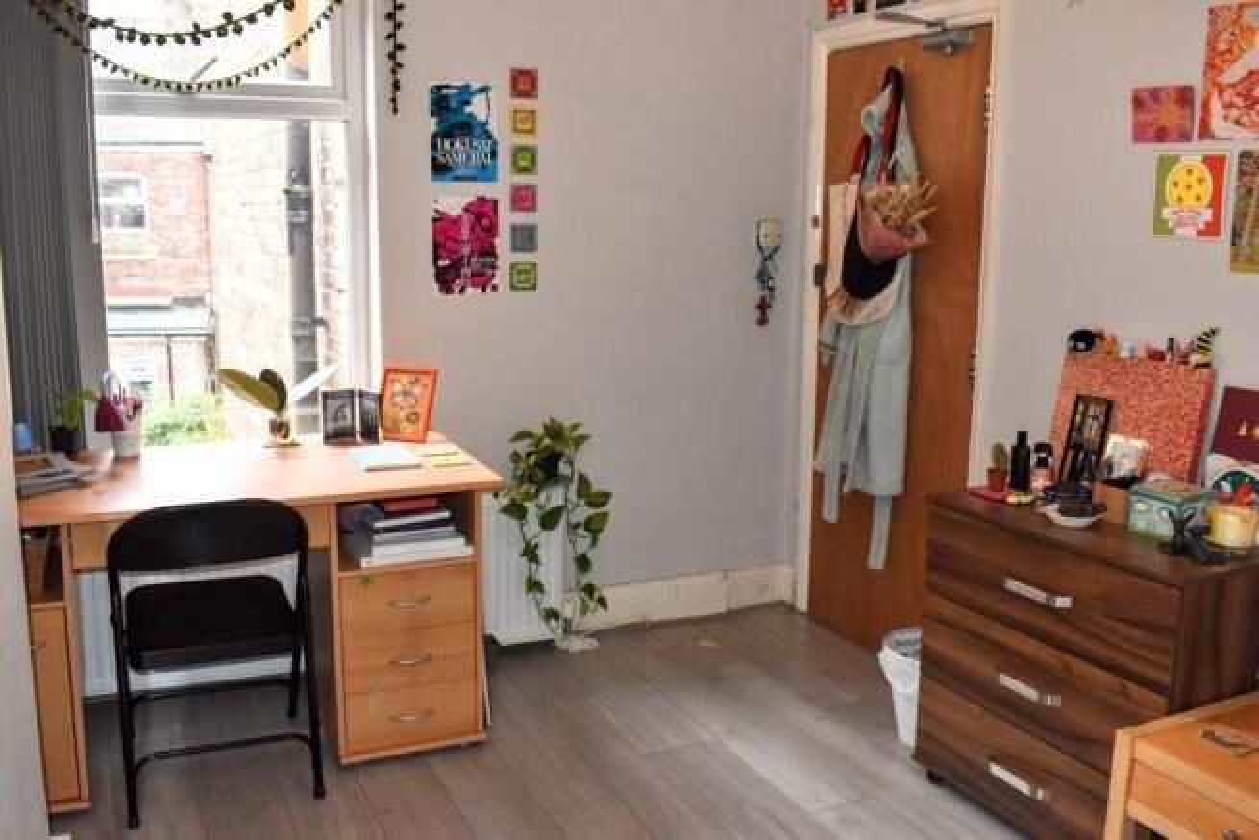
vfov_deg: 40.0
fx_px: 1154
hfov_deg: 57.2
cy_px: 420
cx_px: 630
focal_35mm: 33
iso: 800
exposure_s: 1/100
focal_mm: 22
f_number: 5
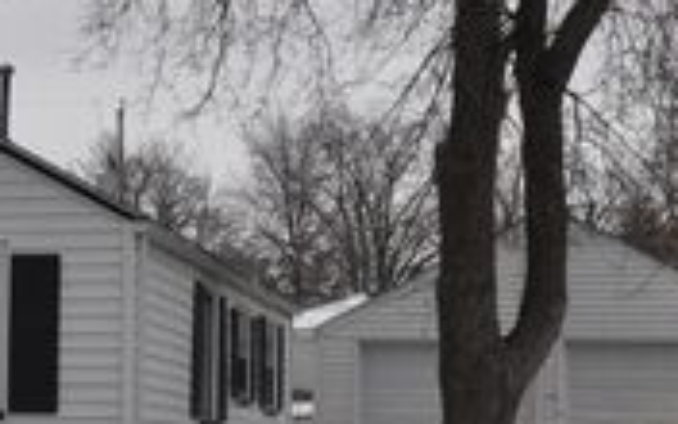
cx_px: 85
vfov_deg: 12.5
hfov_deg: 19.7
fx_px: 1922
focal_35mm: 104
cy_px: 412
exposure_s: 1/125
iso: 320
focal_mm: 24
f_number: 5.6
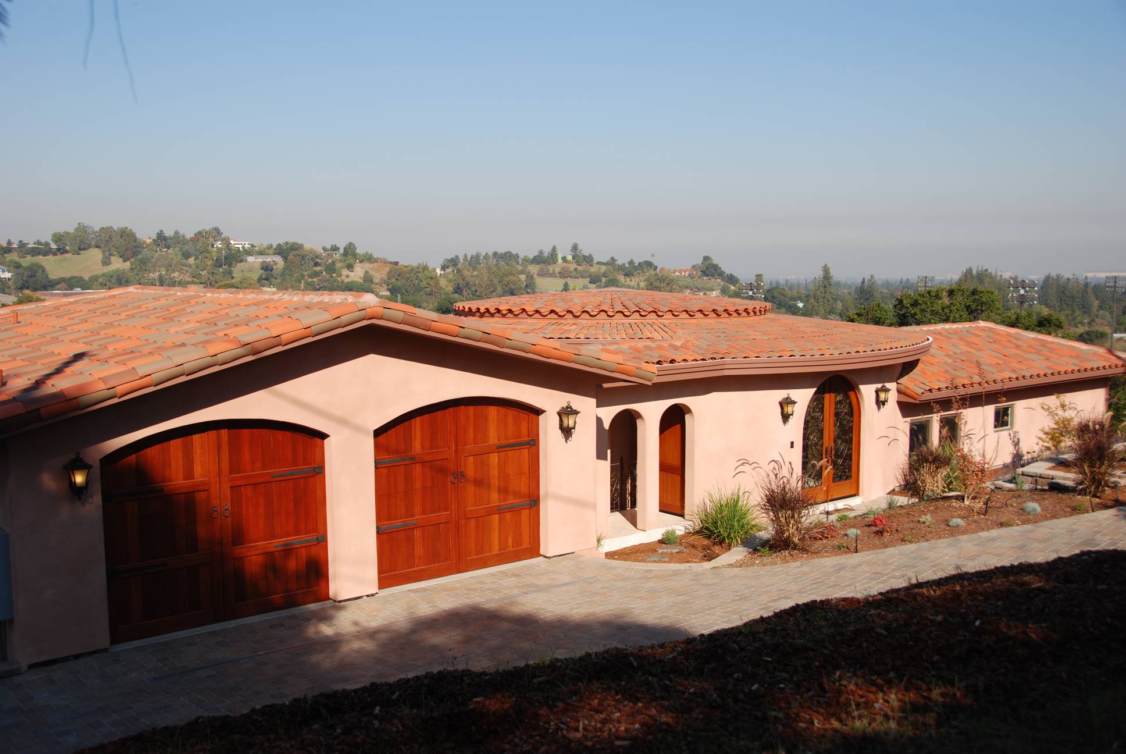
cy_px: 377
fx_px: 1127
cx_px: 563
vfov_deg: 37.0
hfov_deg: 53.1
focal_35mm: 36
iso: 100
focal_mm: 24
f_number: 4.5
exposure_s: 1/640
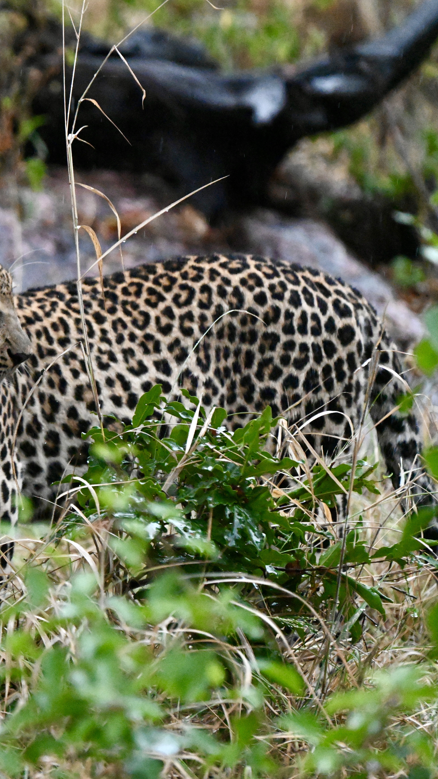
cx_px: -32
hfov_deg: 2.3
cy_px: 389
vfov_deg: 4.0
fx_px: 11045
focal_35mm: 535
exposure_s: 1/400
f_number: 5.6
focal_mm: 340
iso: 12800
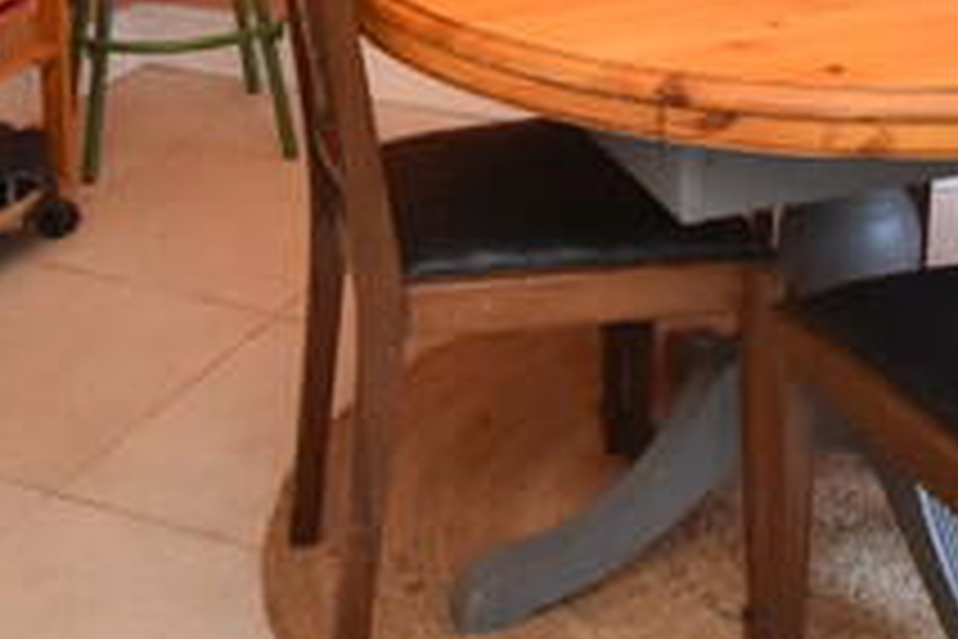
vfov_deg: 17.1
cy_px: -313
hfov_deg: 28.0
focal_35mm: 72
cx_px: 562
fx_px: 1916
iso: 1400
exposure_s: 1/125
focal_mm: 10
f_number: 4
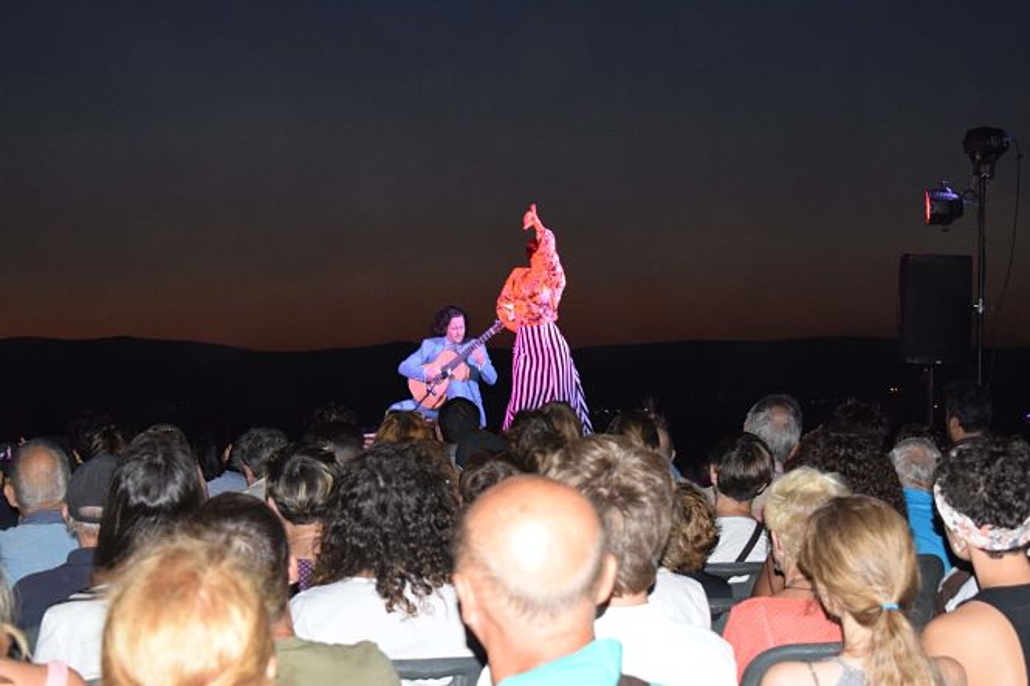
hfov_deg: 24.6
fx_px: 2360
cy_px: 343
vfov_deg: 16.5
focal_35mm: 82
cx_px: 515
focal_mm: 55
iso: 2500
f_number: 6.3
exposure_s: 1/60
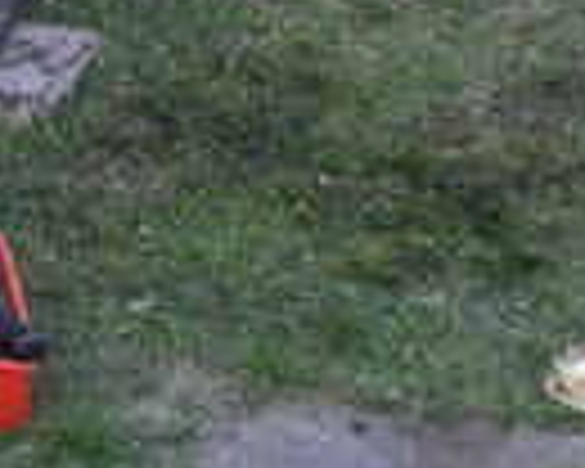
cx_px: -472
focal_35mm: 168
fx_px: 2909
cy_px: -459
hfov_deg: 10.8
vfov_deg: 8.7
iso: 50
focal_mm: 5.7
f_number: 2.8
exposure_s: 1/21.6
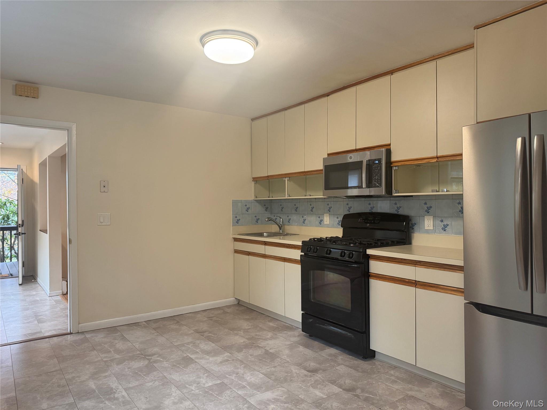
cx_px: 274
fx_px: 379
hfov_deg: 71.6
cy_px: 205
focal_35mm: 24
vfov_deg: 56.8
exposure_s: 1/120
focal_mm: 6.76
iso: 200
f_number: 1.78
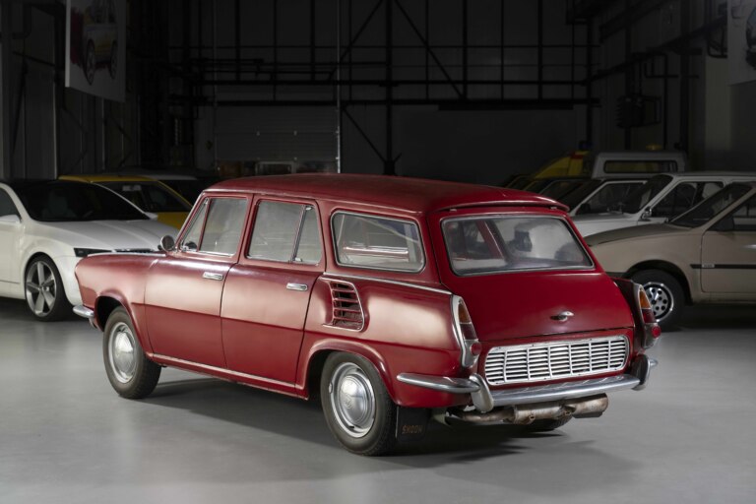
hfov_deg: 28.8
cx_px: 378
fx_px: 1470
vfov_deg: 19.5
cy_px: 252
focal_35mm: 70
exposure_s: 1/5
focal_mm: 70
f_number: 5.6
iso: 400
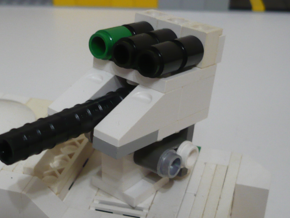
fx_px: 545
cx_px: 113
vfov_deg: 22.5
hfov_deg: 29.7
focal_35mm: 65
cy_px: 138
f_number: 2.8
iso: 200
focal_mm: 5.8
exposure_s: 1/15
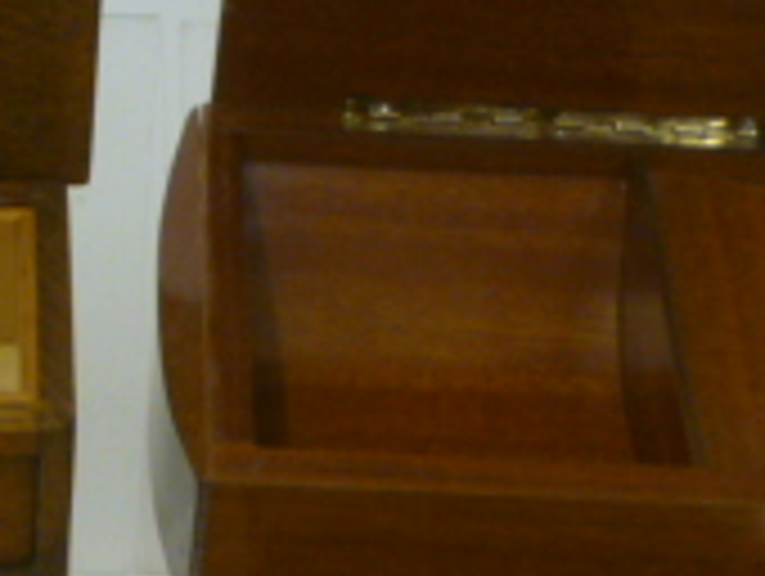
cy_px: 536
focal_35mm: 109
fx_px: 2412
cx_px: 180
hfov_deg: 17.9
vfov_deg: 13.5
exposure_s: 1/30
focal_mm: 5.2
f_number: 3.3
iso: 250
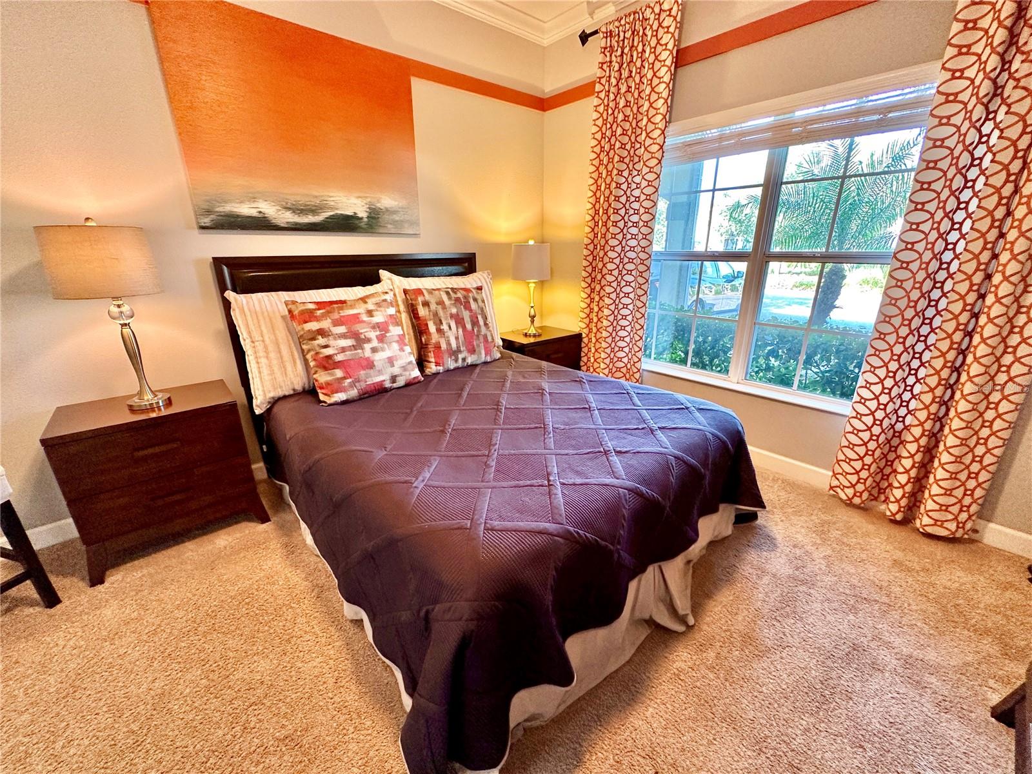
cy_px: 387
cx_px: 516
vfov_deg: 85.7
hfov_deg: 102.1
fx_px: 417
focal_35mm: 14
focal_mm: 2.22
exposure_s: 1/60
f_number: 2.2
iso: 160
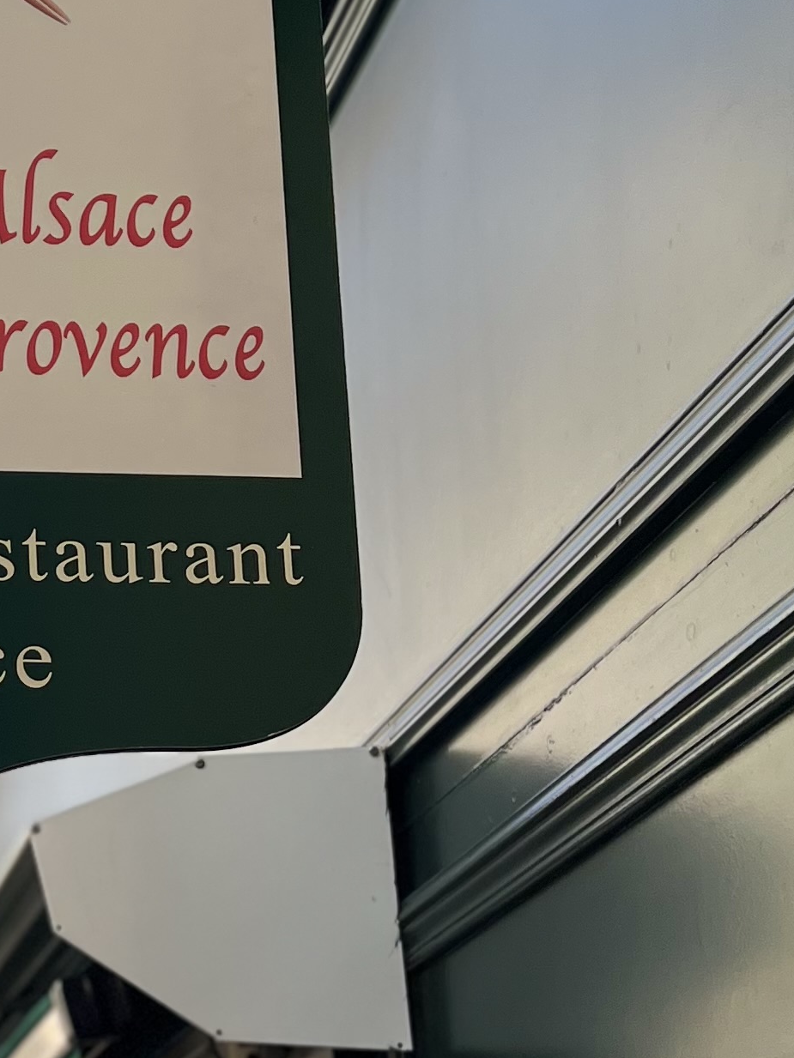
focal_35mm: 85
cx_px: -209
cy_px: 807
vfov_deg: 22.8
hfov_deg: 16.5
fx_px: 2599
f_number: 1.5
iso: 50
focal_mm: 5.7
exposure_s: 1/1934
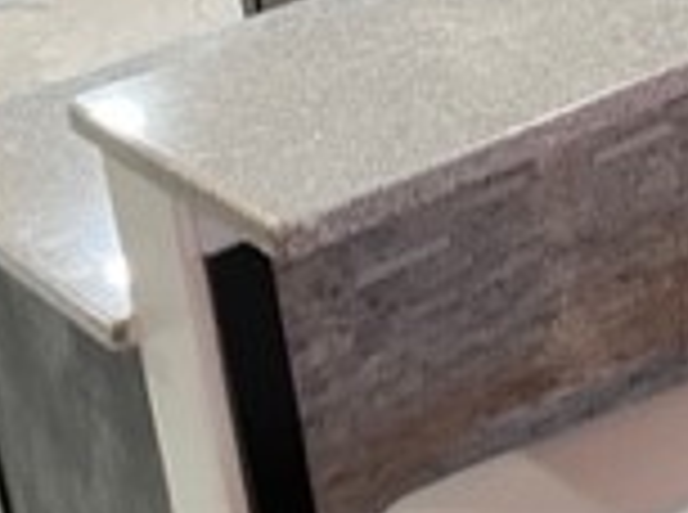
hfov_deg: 15.6
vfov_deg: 12.8
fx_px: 2161
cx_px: 1228
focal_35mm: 109
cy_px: -256
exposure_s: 1/60
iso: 200
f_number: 1.6
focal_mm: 4.2
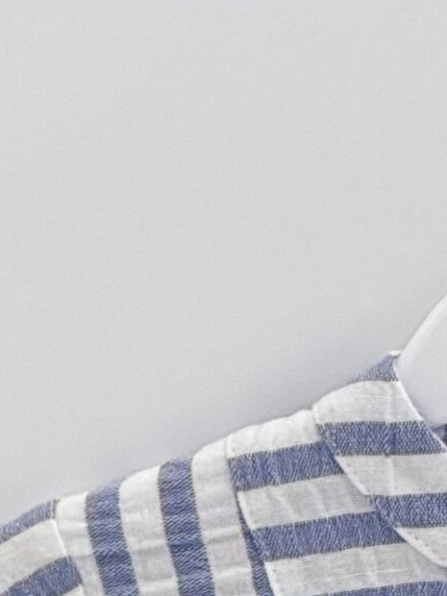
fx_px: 9246
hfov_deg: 2.8
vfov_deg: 3.6
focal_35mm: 537
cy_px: 1302
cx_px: 664
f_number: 2.8
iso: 200
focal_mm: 15.66
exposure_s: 1/50
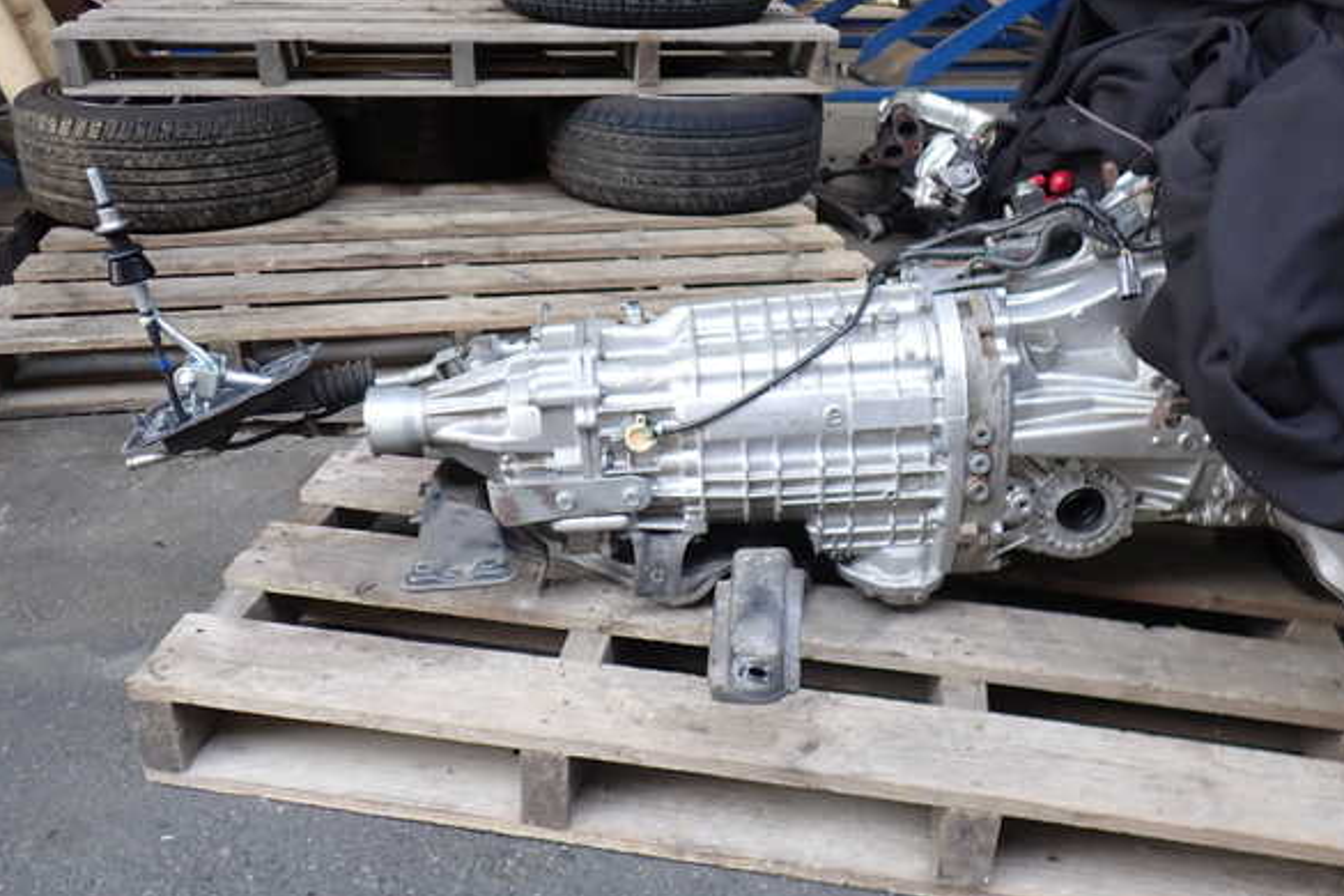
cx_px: 666
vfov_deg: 41.1
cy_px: 455
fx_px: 1195
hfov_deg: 58.7
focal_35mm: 32
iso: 125
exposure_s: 1/125
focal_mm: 5.4
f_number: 2.3
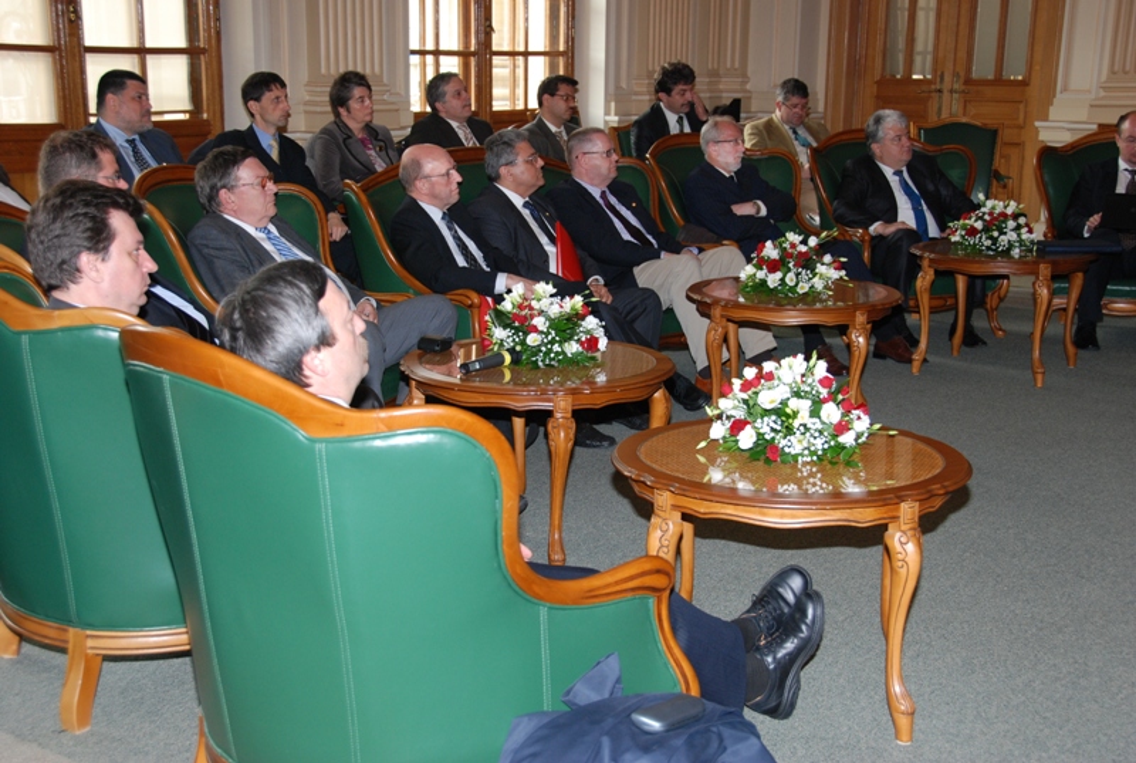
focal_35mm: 52
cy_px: 382
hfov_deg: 37.8
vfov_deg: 25.9
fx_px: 1660
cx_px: 568
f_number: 5.6
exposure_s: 1/60
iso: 400
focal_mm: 35
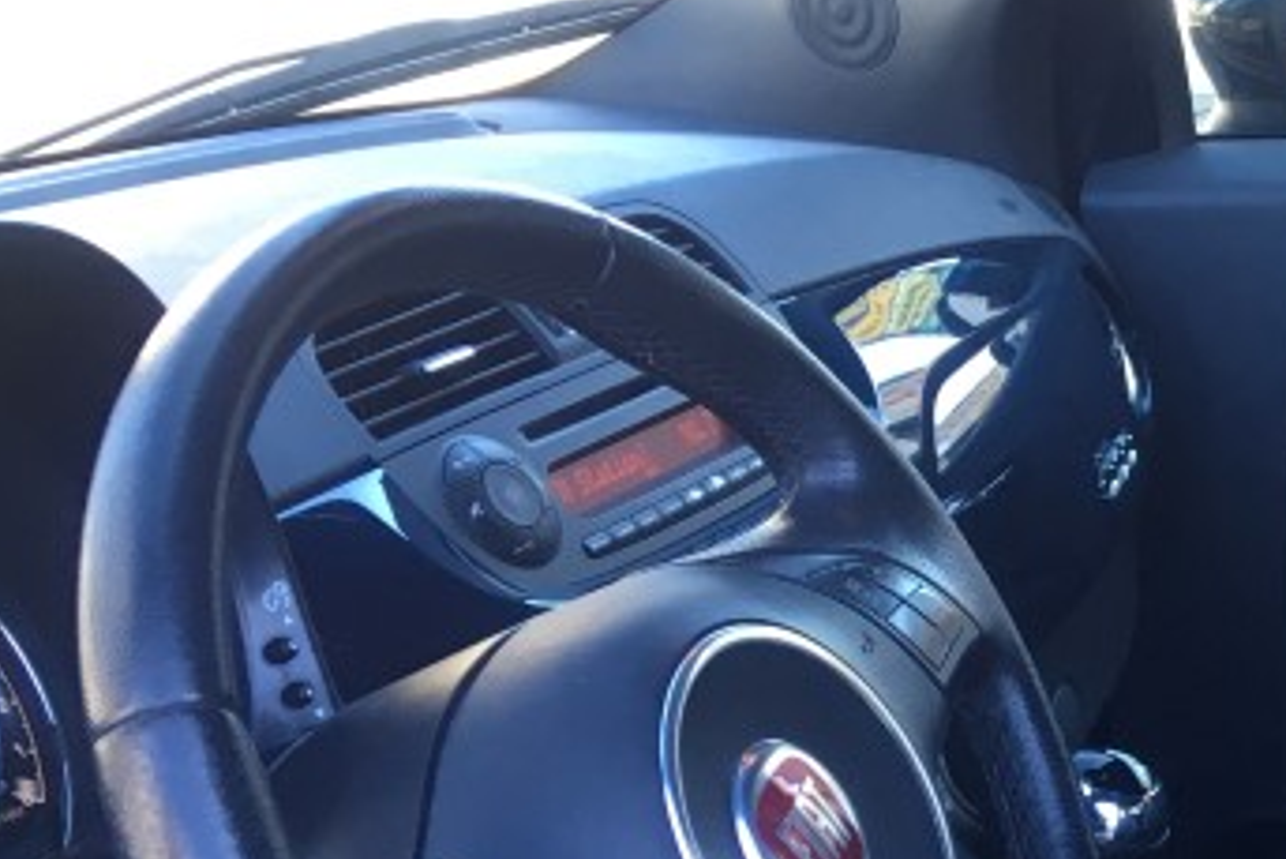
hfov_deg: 20.9
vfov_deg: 14.9
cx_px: 1582
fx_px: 3216
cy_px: 900
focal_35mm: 90
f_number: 2.2
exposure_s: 1/30
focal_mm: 4.15
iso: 25
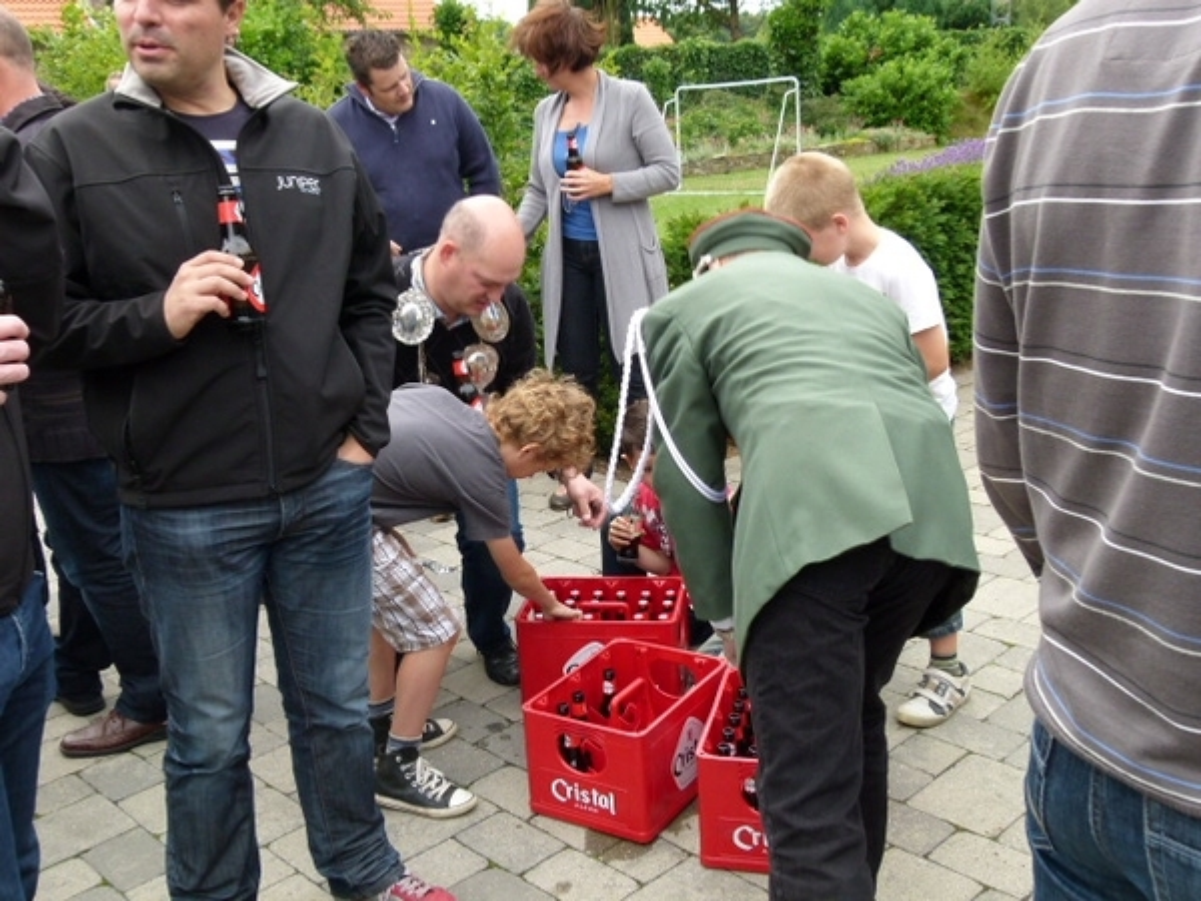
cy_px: 450
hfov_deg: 52.6
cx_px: 600
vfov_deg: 40.7
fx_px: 1214
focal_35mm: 35
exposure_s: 1/160
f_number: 4
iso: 100
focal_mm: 6.3
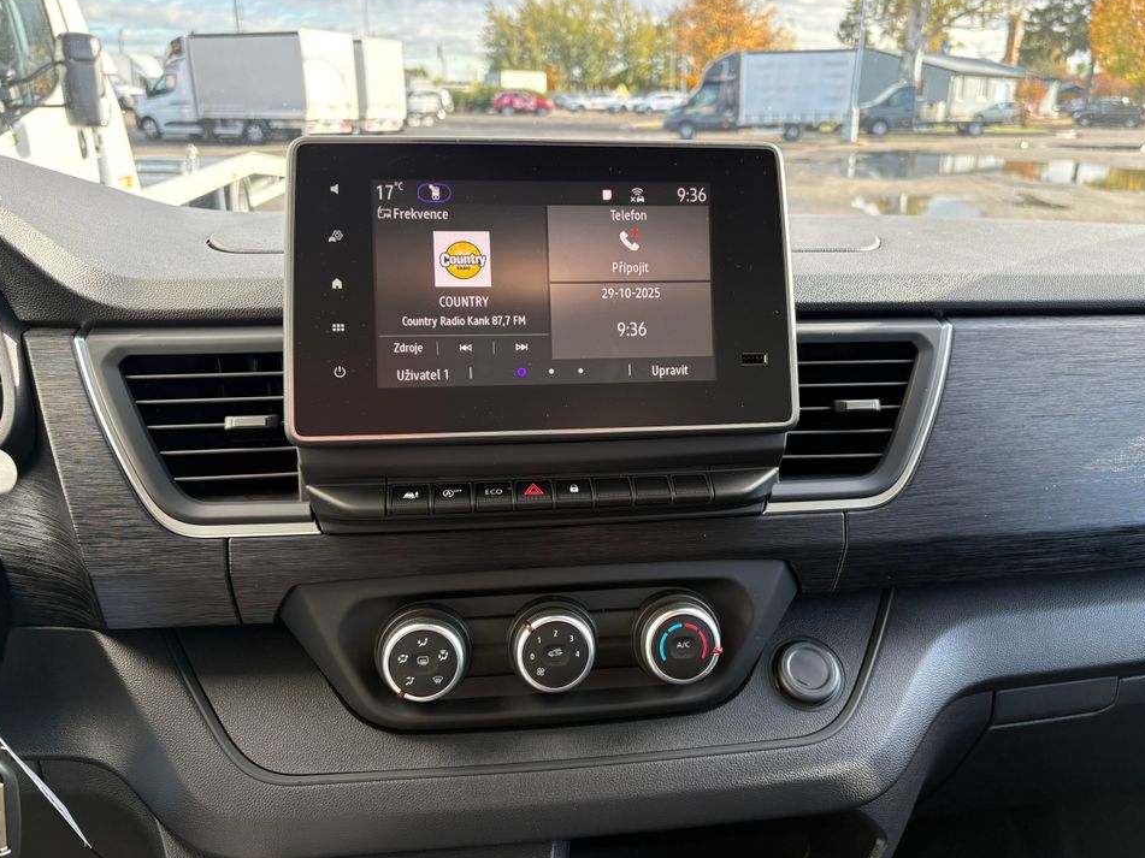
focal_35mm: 28
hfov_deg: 63.4
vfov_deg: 49.7
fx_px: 926
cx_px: 609
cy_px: 426
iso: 64
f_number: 1.6
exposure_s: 1/240
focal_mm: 5.96
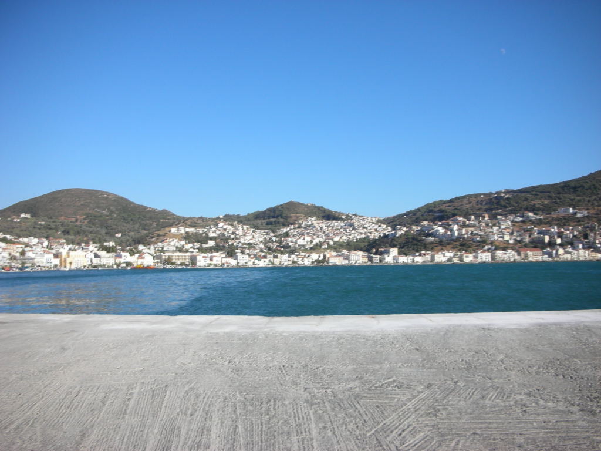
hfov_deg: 52.6
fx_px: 608
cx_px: 300
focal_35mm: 35
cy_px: 226
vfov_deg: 40.7
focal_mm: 5.8
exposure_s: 1/84.7
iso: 50
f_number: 8.5
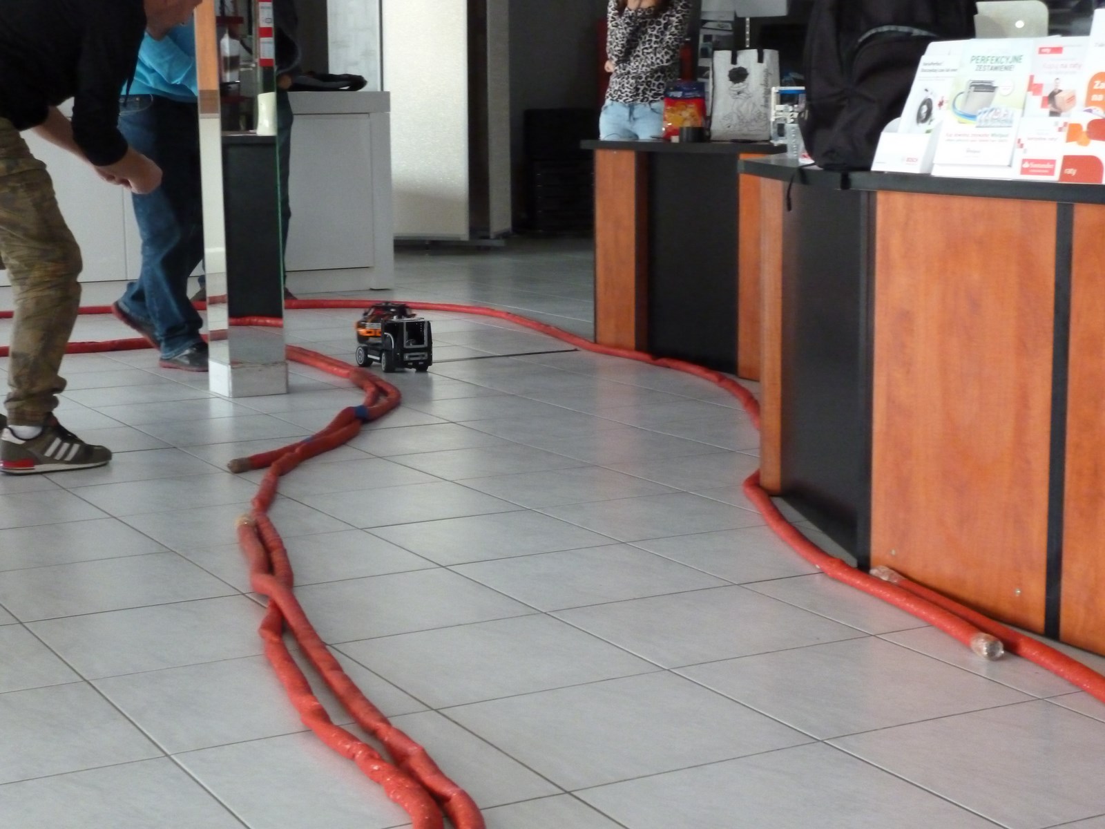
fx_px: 2011
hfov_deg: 30.7
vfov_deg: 23.3
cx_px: 552
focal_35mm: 63
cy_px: 414
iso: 800
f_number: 4.7
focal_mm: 11.2
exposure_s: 1/60
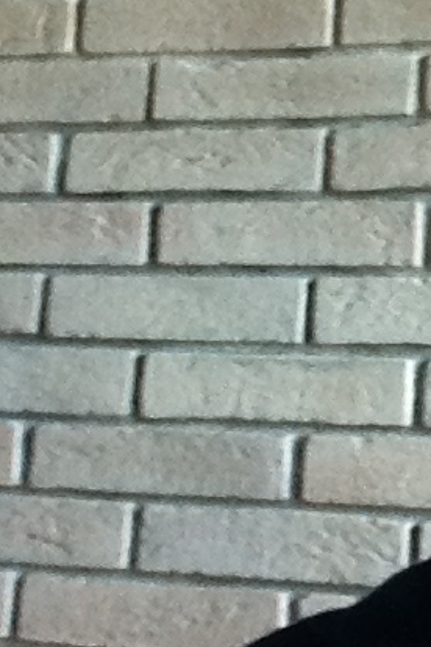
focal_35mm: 106
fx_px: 1903
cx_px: 736
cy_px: 17
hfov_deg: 12.0
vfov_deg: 18.8
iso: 400
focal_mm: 2.15
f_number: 2.4
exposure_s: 1/17
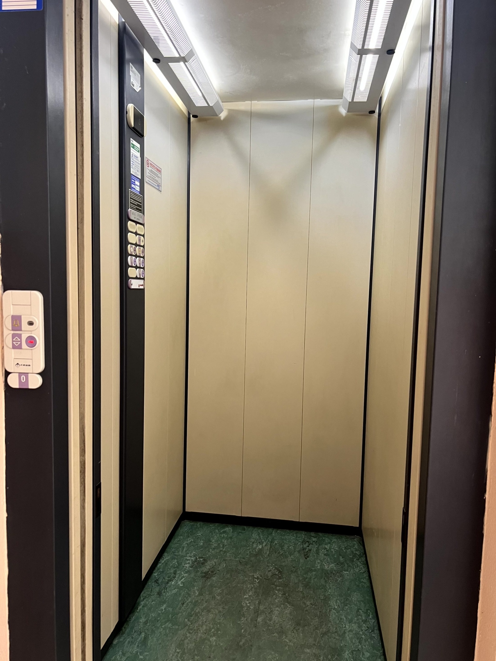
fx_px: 497
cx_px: 248
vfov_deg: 67.3
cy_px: 330
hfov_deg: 53.1
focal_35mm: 26
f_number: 1.5
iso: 160
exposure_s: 1/50
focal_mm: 5.7
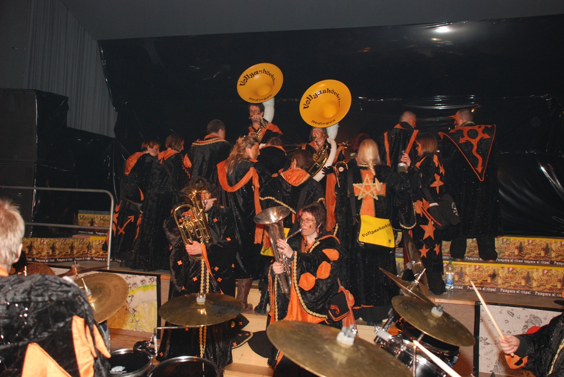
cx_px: 282
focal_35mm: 33
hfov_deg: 57.2
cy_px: 188
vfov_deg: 40.1
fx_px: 518
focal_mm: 22
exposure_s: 1/60
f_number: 4
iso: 400
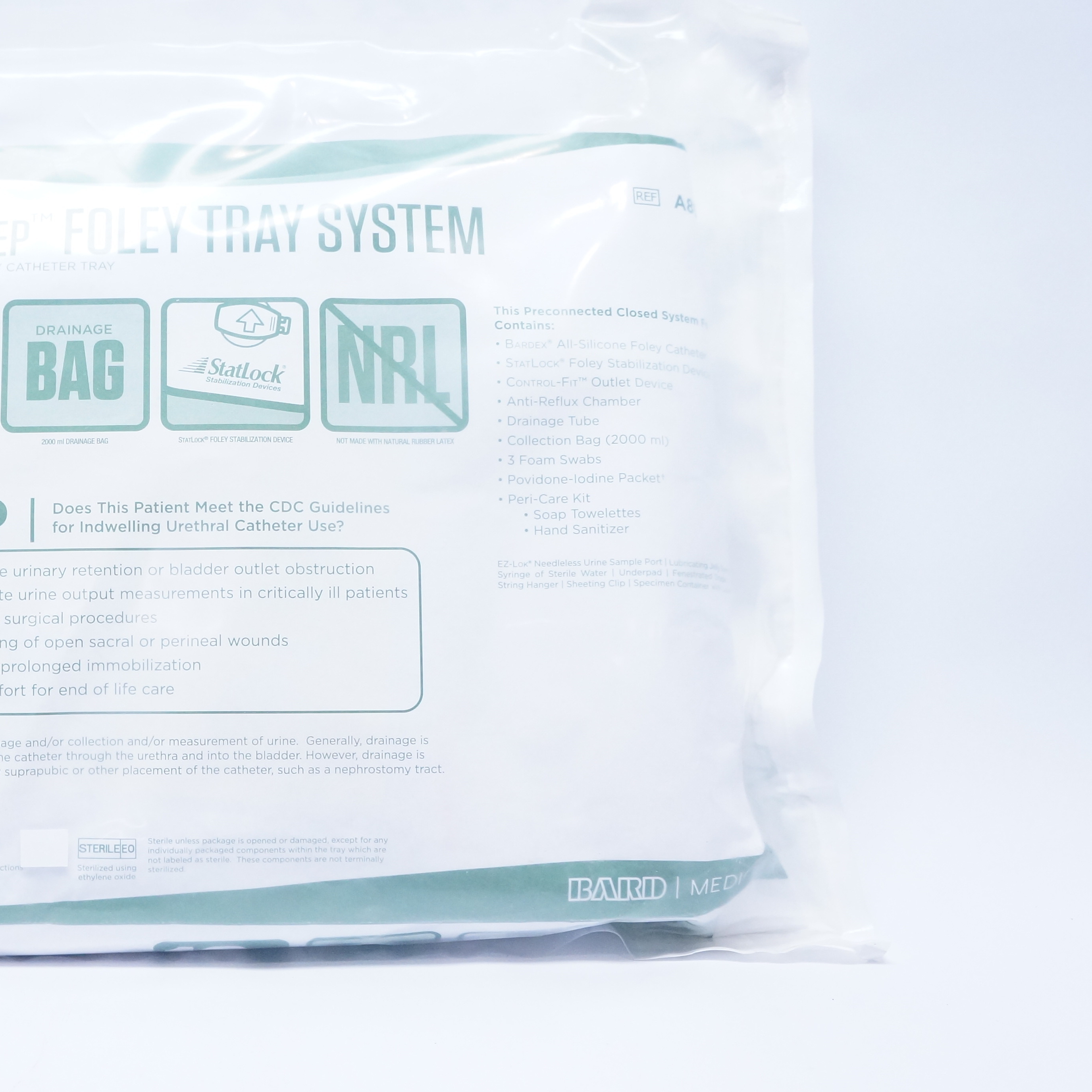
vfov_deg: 35.5
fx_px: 1705
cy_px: 480
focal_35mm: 48
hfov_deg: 34.7
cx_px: 262
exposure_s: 1/160
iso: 1600
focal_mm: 21
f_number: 4.5
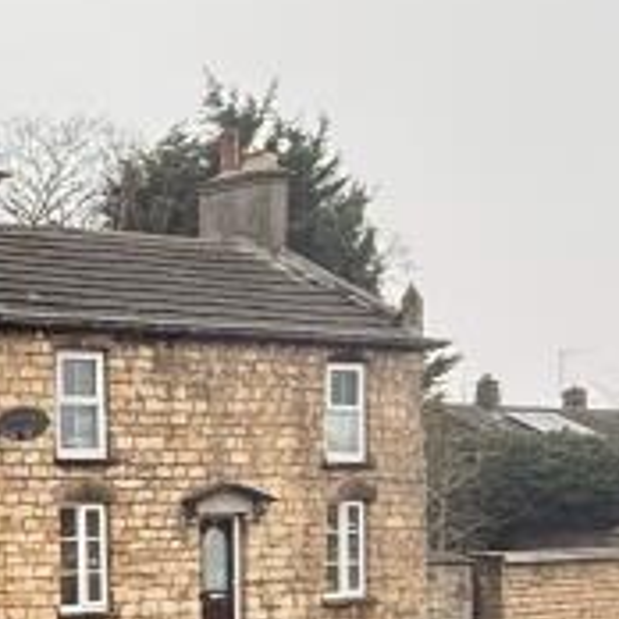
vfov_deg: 23.1
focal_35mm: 73
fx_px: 1477
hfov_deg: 15.1
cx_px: -829
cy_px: 544
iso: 160
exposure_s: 1/99
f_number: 2.2
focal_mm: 2.22
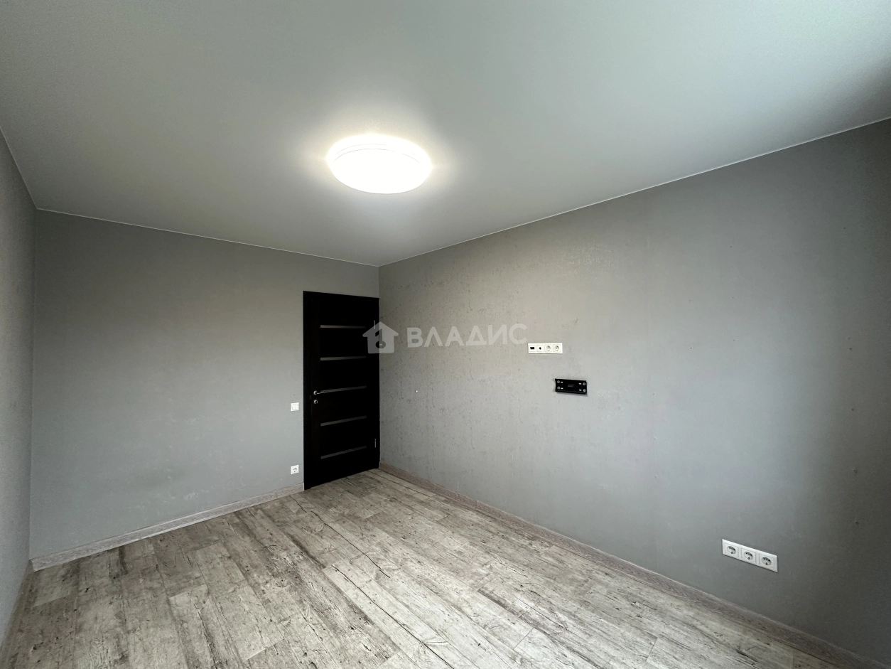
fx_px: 360
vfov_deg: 85.7
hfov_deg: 102.1
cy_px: 334
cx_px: 446
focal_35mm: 14
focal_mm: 2.22
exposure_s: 1/99
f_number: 2.2
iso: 200
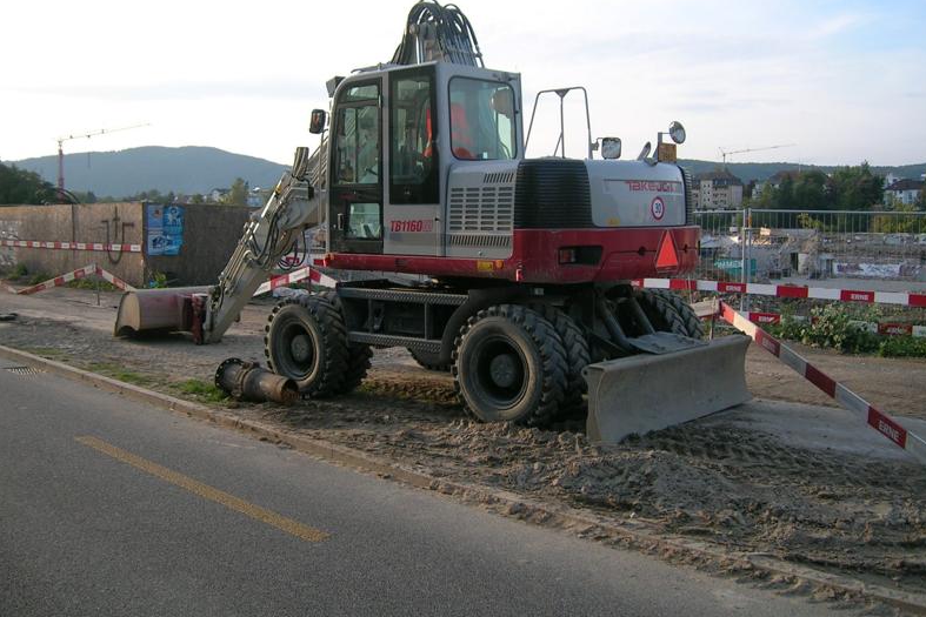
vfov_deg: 35.9
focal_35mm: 37
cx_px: 469
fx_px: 952
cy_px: 274
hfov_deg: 51.9
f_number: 2.8
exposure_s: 1/288
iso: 50
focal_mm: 5.4
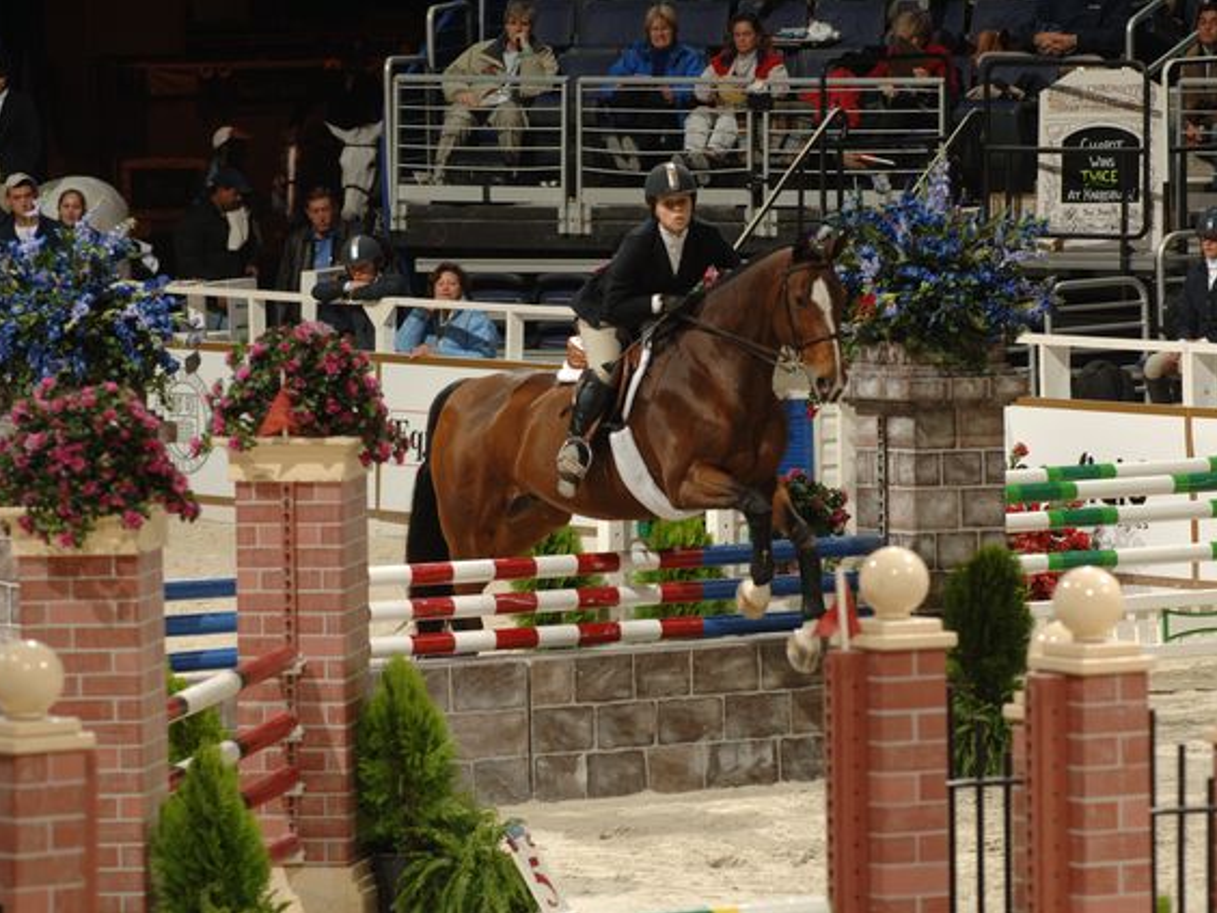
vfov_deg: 4.5
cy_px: 456
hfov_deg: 6.1
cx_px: 669
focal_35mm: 327
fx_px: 11496
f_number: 5
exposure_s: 1/250
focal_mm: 200
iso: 200
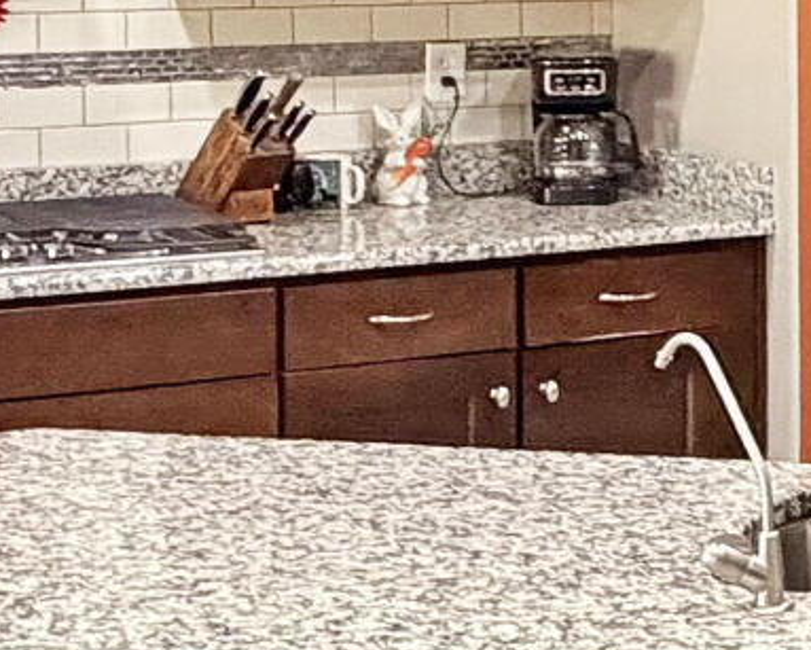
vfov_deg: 14.4
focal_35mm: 107
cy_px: 466
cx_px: 1086
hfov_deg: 16.8
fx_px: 2570
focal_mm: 2.22
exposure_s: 1/60
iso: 640
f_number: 2.2
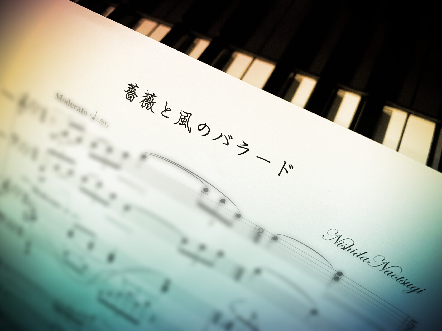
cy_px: 166
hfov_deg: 67.3
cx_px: 221
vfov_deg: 53.1
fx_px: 332
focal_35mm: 26
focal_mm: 4.2
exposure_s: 1/50
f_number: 1.6
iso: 250
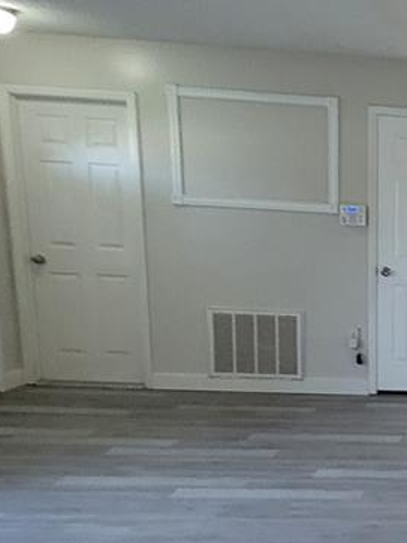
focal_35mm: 43
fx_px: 674
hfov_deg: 26.2
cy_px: 347
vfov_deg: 43.4
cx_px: 582
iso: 320
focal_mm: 2.2
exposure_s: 1/60
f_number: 2.2
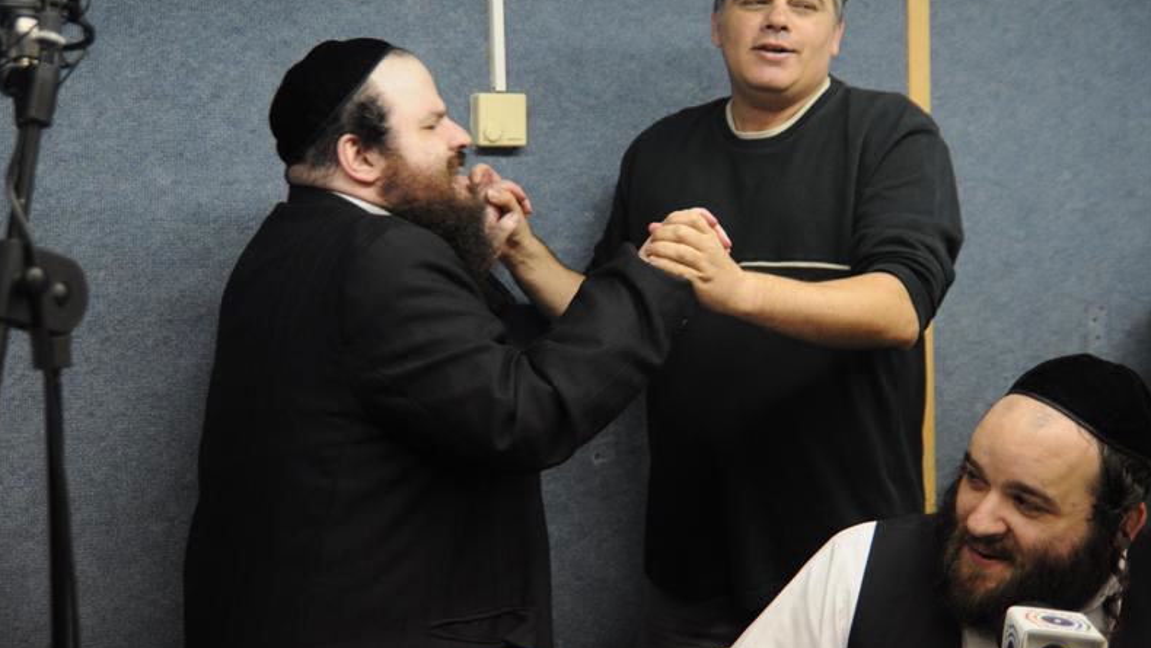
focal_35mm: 54
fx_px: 1649
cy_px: 283
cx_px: 571
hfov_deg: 38.5
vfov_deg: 22.2
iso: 800
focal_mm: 34
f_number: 2.8
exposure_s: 1/125
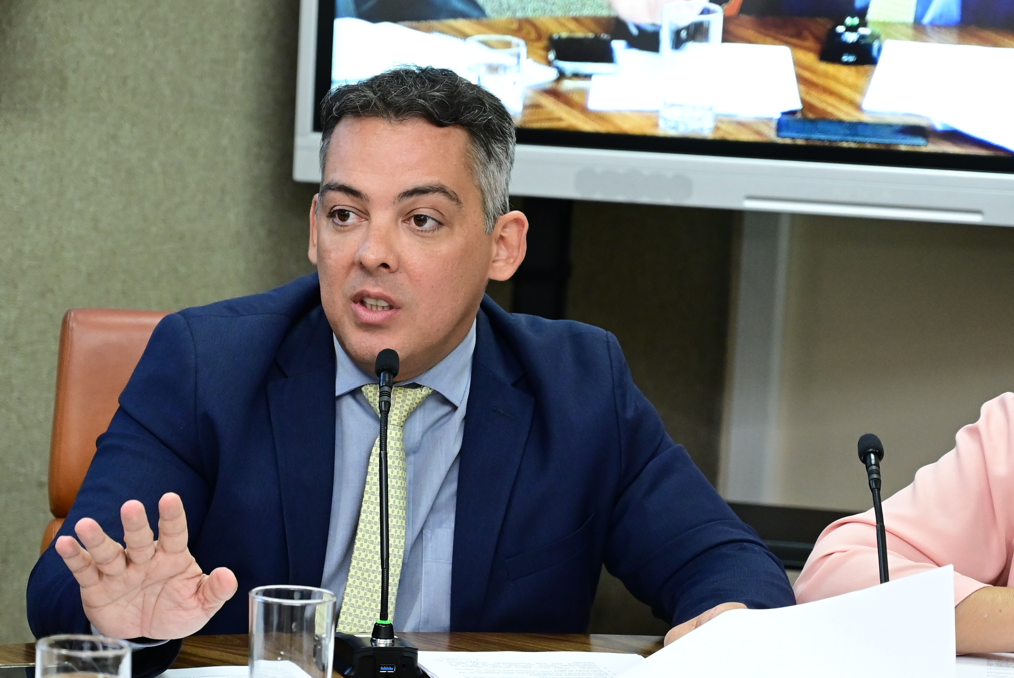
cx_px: 386
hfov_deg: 14.8
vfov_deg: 10.0
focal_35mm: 138
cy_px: 426
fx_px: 3890
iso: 3200
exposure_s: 1/200
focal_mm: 70
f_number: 4
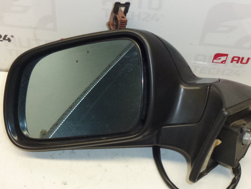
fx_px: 384
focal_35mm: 53
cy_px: 110
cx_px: 146
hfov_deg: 36.1
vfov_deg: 27.5
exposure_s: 1/160
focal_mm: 6.8
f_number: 3.8
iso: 400
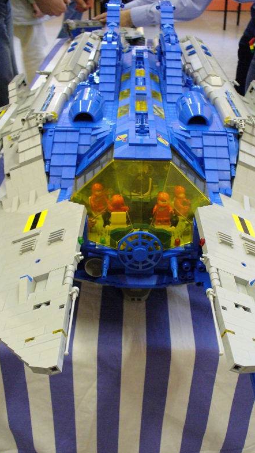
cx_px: 142
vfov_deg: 49.4
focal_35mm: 41
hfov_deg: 29.0
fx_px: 493
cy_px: 227
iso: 400
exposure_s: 1/40
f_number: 2.8
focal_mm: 6.1
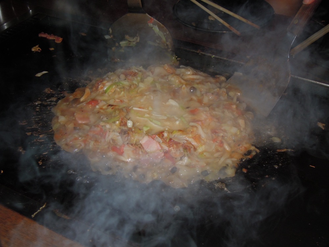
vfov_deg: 29.1
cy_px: 124
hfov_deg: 38.2
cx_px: 164
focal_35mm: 50
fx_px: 475
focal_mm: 9
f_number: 3.7
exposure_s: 1/50
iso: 200
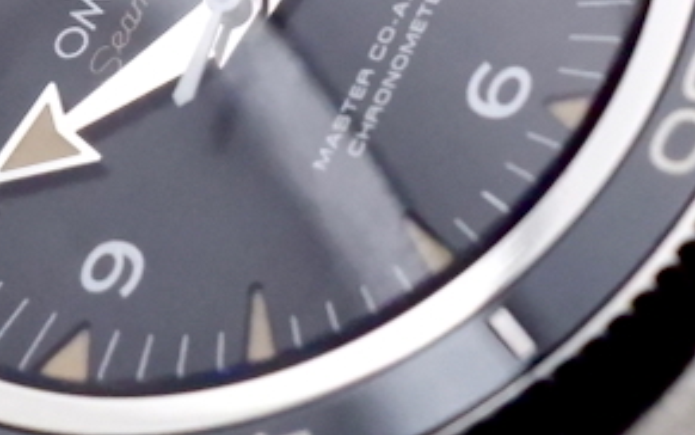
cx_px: 112
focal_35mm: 395
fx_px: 7483
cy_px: -169
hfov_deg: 5.3
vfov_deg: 3.3
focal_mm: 55
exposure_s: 1/4000
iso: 6400
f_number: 8
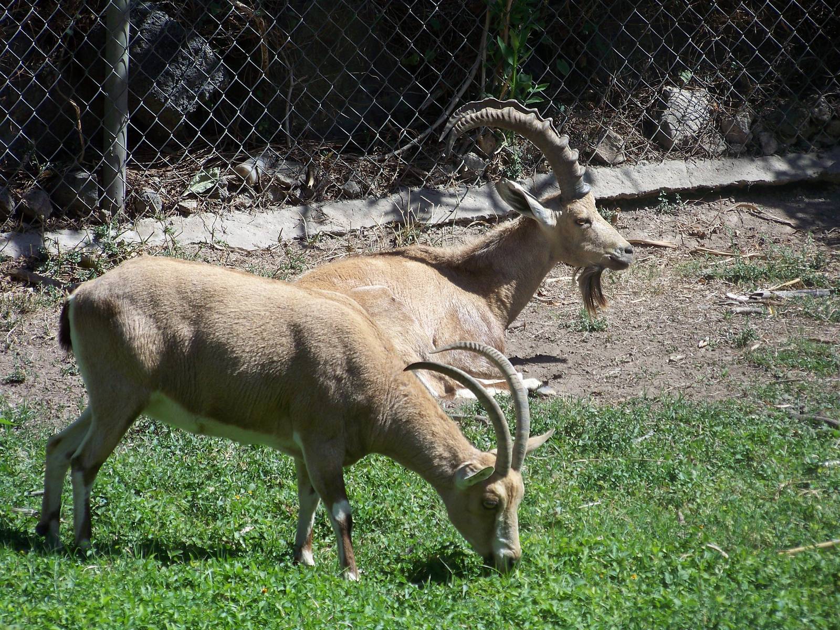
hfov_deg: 7.3
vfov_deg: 5.5
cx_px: 420
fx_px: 6600
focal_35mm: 272
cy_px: 315
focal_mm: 44.5
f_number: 4
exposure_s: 1/500
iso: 64
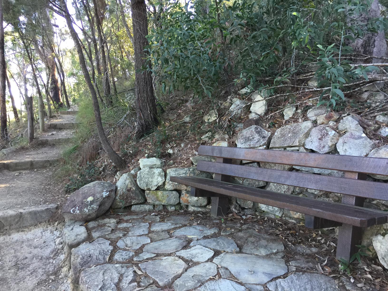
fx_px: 325
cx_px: 194
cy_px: 146
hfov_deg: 61.7
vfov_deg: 48.2
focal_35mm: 29
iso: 40
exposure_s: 1/33
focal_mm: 4.15
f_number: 2.2
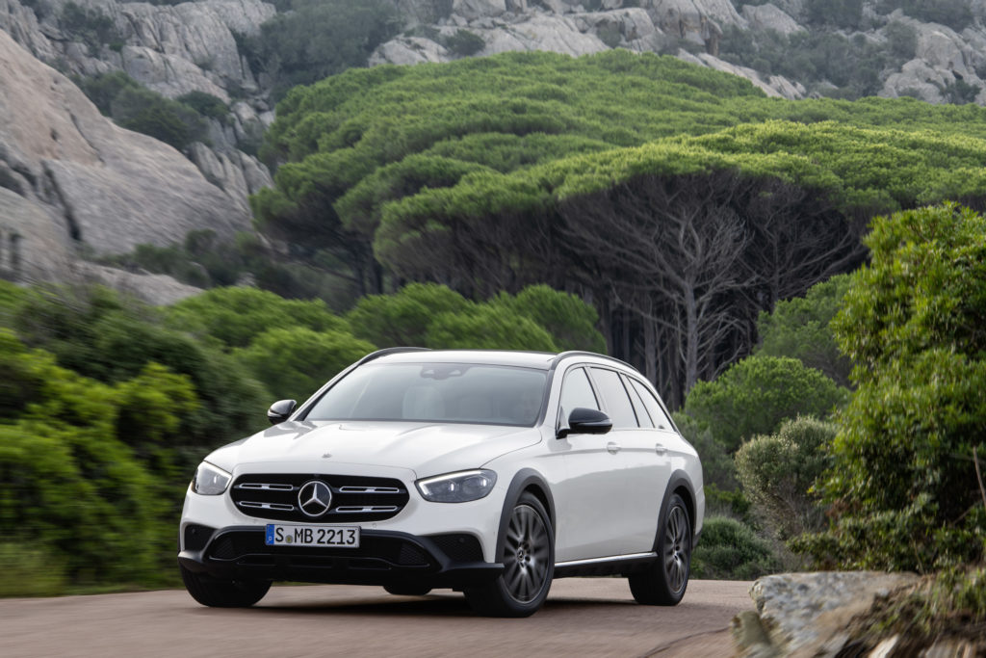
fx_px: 3835
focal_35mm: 140
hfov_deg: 14.7
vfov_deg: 9.8
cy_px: 329
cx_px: 493
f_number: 16
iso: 100
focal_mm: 140
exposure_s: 1/20
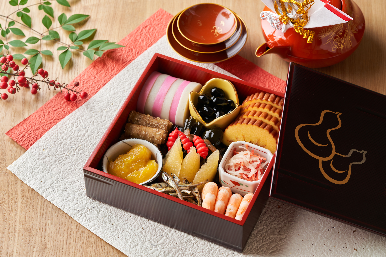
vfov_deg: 15.2
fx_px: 965
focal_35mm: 90
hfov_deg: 22.6
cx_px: 193
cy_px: 128
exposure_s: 1/125
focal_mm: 90
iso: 100
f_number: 8
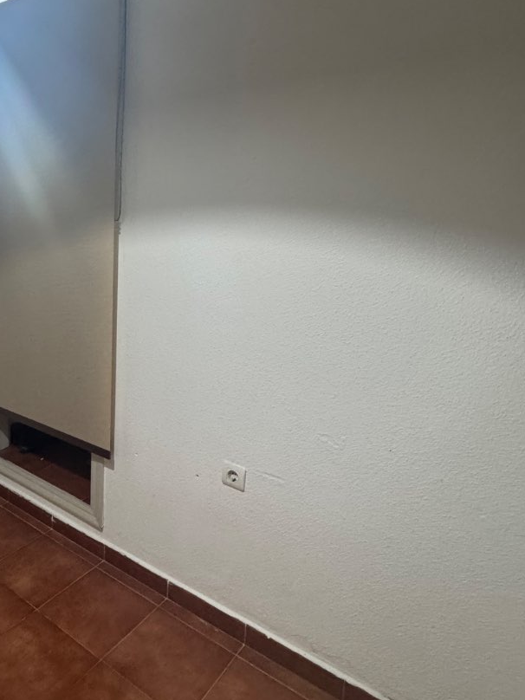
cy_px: 300
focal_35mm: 26
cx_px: 106
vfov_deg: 67.0
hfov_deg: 50.0
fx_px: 526
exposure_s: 1/100
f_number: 2.2
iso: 320
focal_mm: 2.22
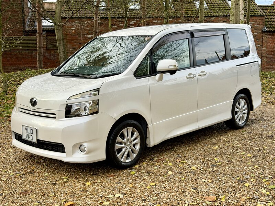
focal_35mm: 48
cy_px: 103
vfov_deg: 30.3
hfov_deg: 39.7
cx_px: 138
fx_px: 381
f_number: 1.78
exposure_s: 1/819
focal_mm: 6.76
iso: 64
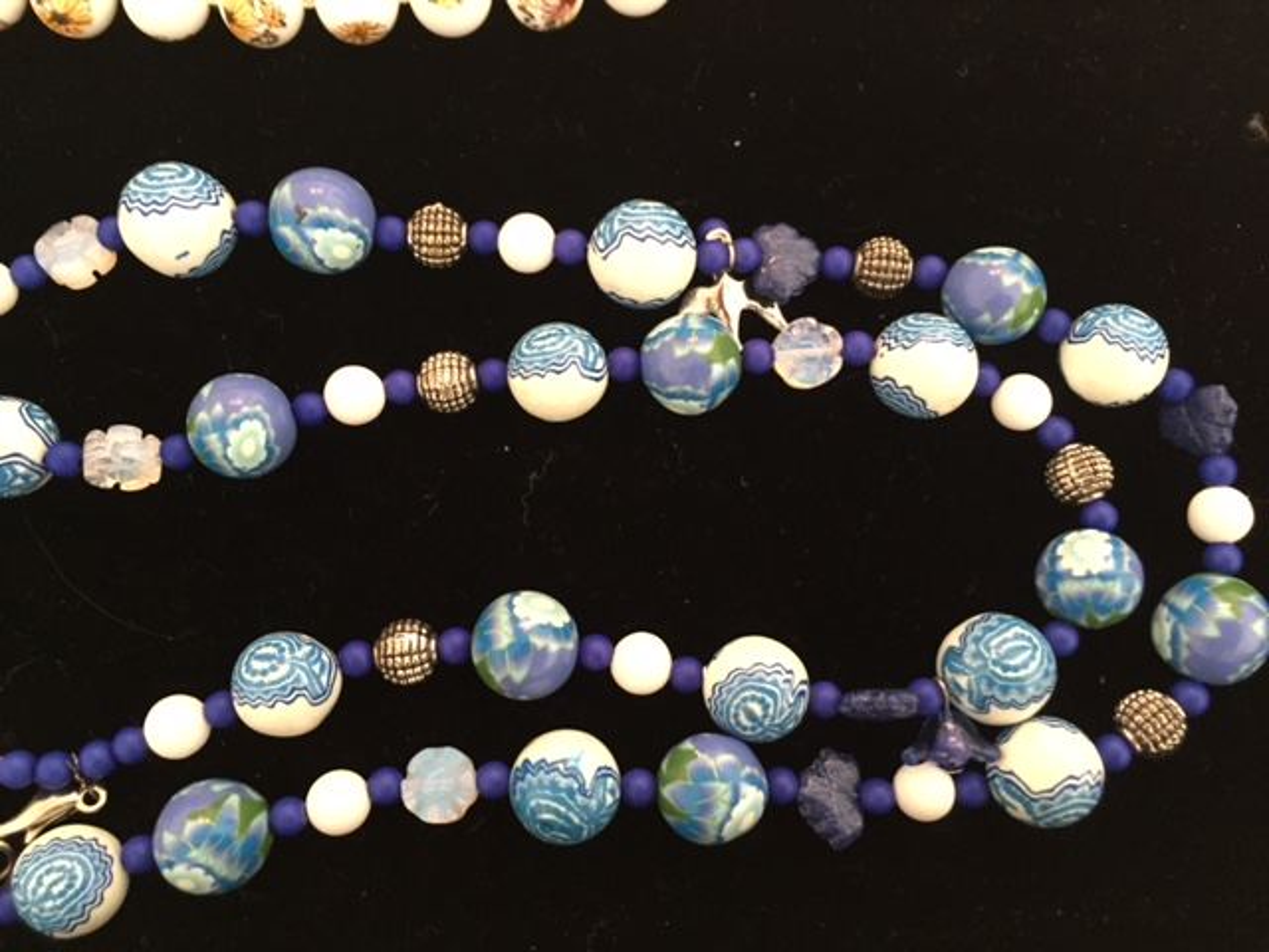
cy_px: 476
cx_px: 634
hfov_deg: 61.7
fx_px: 1063
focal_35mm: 29
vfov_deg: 48.2
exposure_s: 1/20
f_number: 2.2
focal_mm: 4.15
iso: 250
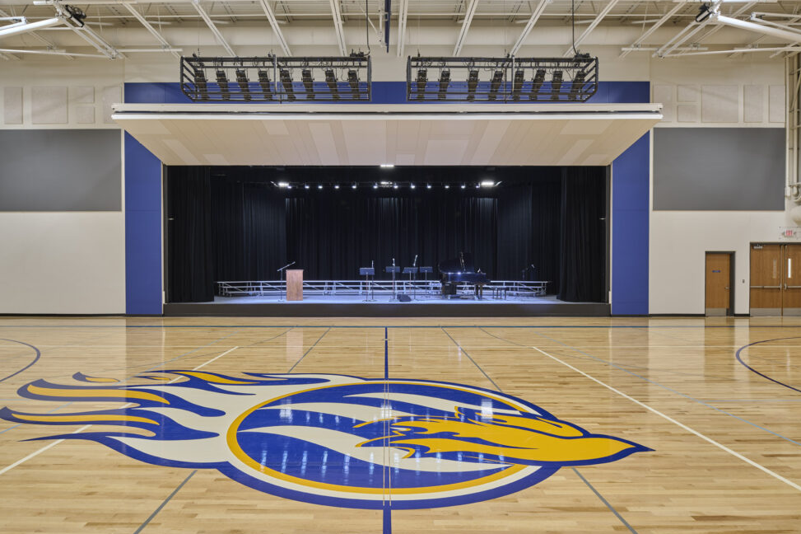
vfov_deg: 61.9
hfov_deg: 83.9
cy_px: 264
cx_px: 382
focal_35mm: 20
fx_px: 445
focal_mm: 19
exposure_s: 1/2
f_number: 11
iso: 100
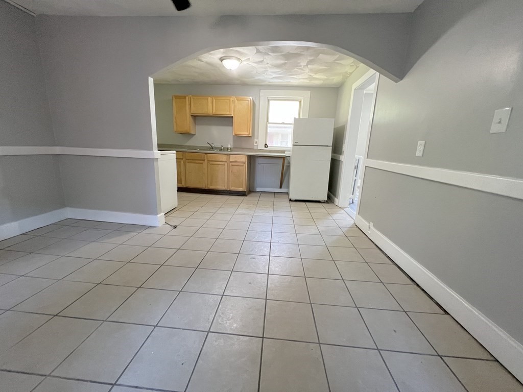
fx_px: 196
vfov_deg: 89.9
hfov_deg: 106.2
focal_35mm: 13
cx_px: 262
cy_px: 196
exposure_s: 1/60
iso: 400
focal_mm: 1.57
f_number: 1.8
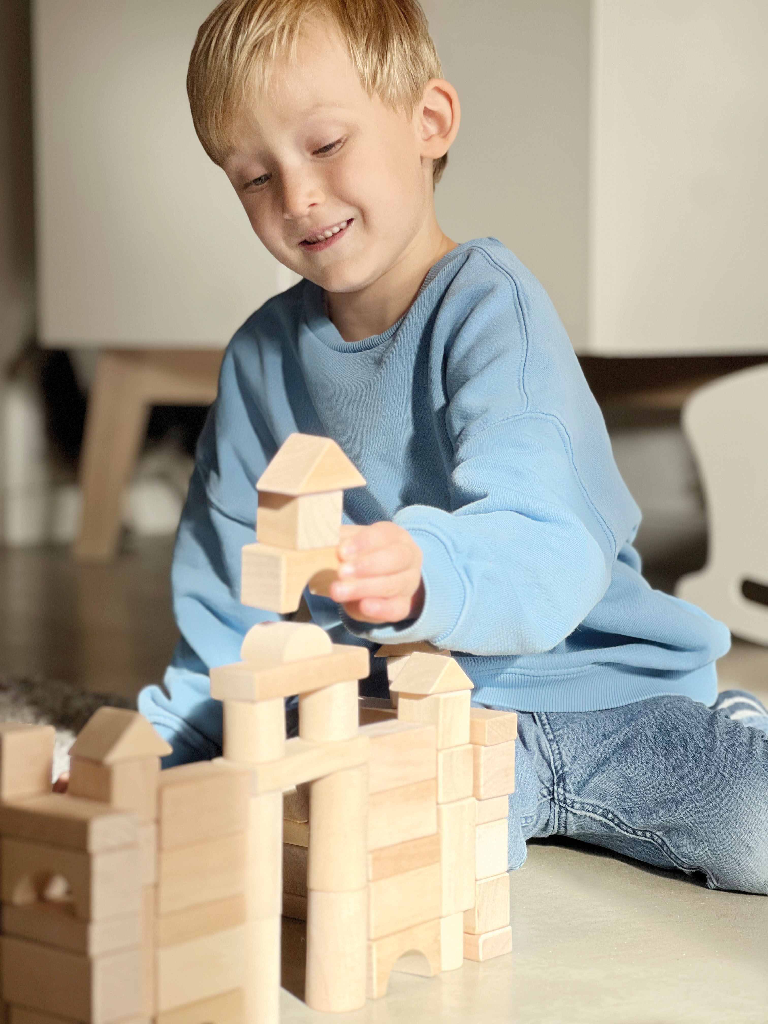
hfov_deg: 19.1
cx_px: 384
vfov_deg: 25.3
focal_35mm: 77
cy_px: 512
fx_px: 2278
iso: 125
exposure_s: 1/121
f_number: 2.8
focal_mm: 9
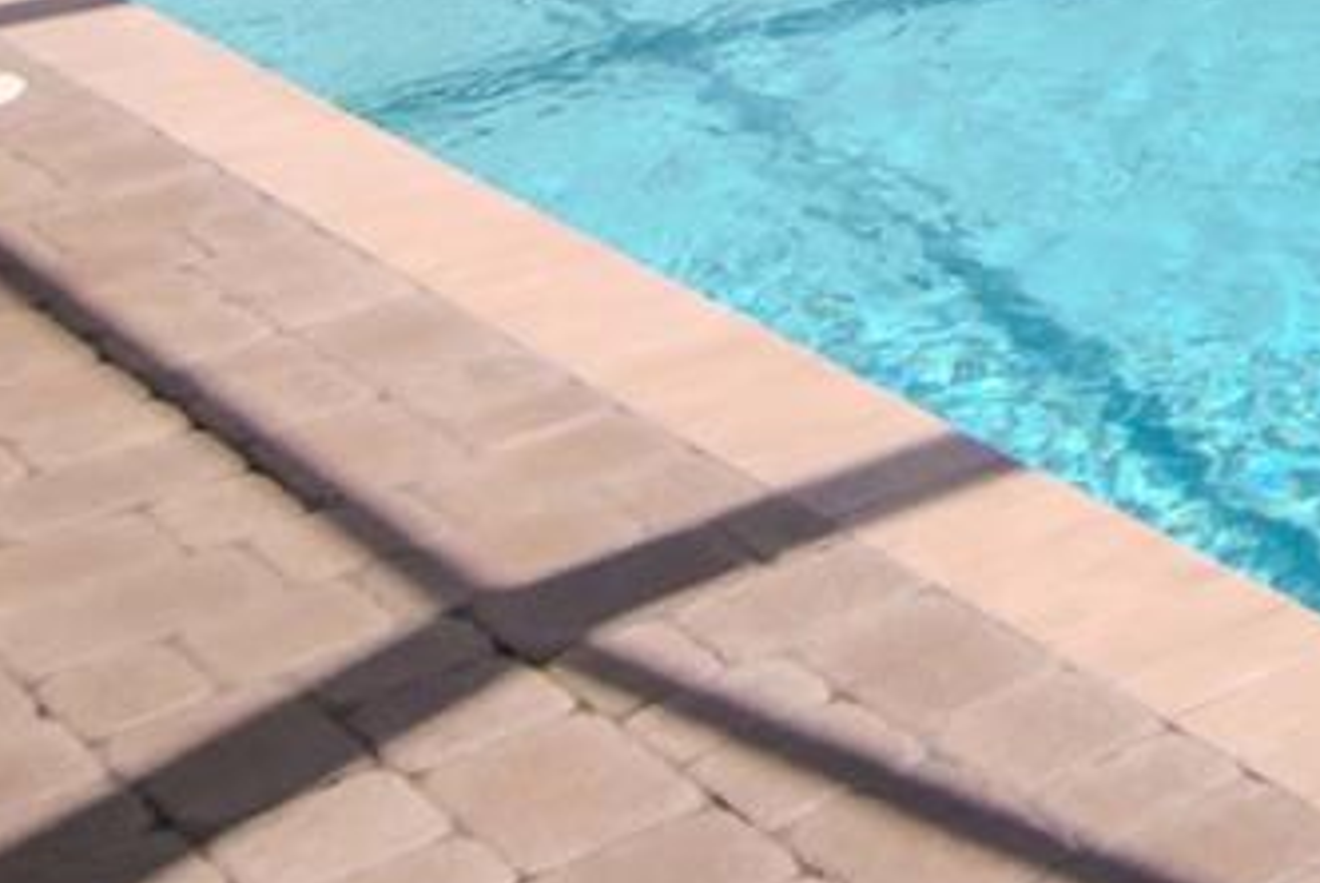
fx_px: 2914
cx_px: 2063
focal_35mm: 79
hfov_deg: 21.0
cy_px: -835
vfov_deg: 14.5
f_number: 7.1
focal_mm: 11
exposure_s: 1/2500
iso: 1000
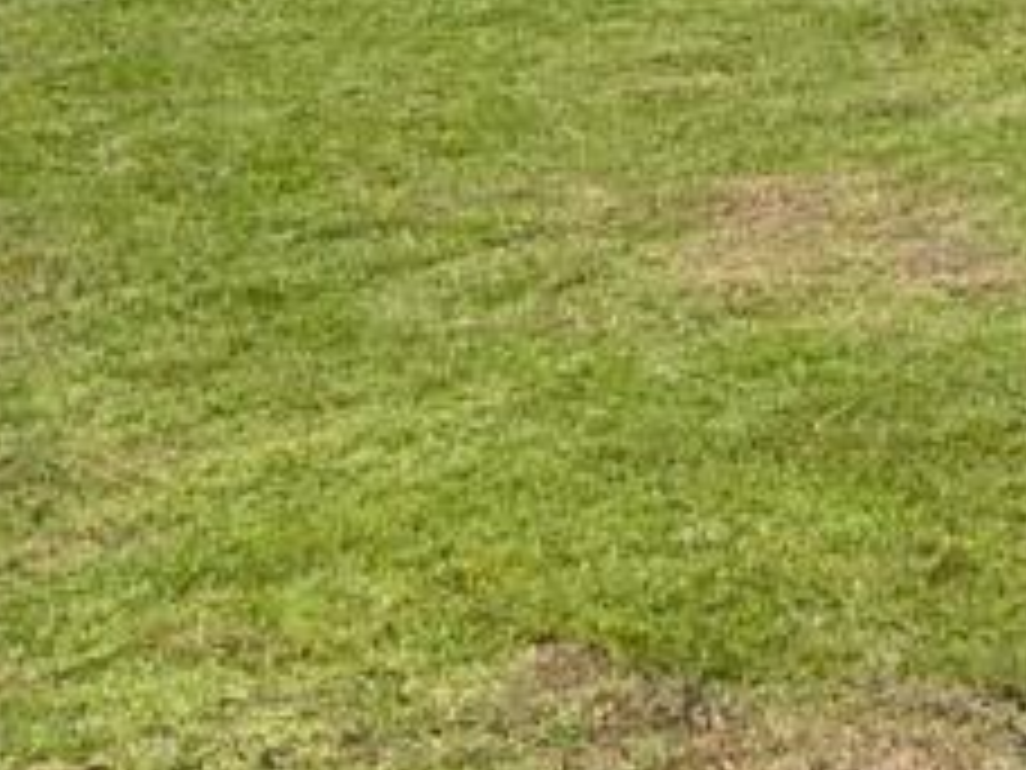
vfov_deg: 10.1
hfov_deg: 14.2
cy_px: -684
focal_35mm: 137
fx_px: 4061
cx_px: 1004
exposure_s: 1/873
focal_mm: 5.7
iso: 50
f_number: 1.5
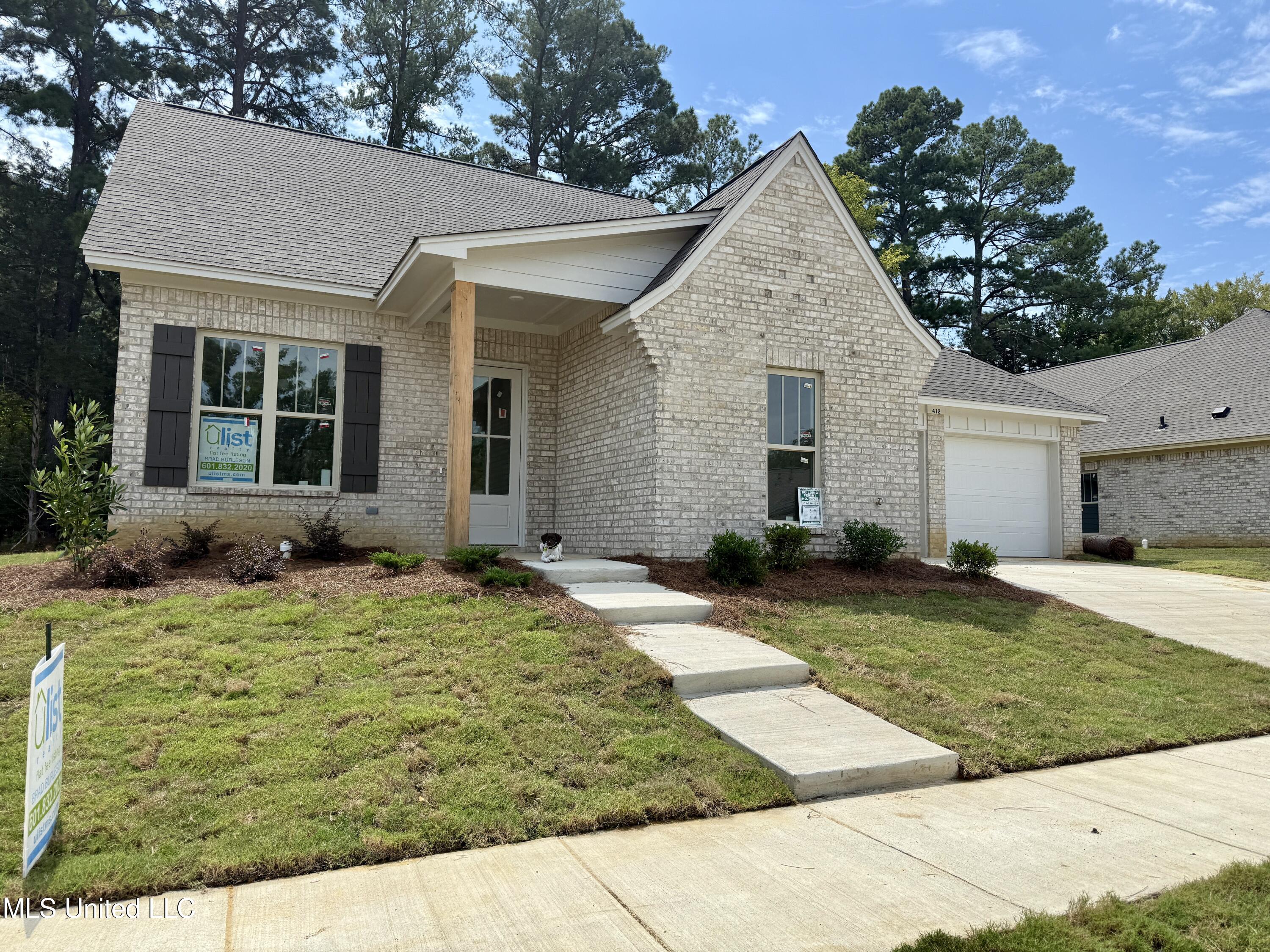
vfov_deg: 56.8
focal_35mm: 24
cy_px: 476
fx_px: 881
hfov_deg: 71.6
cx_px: 635
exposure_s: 1/4673
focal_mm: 6.76
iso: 80
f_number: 1.78
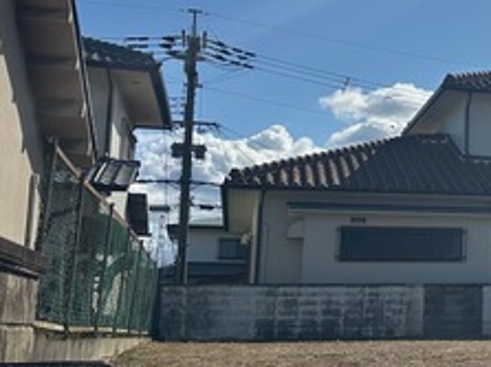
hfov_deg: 24.0
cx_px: 669
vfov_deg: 21.3
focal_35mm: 69
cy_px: 160
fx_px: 978
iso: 80
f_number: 1.78
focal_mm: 6.86
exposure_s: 1/15625
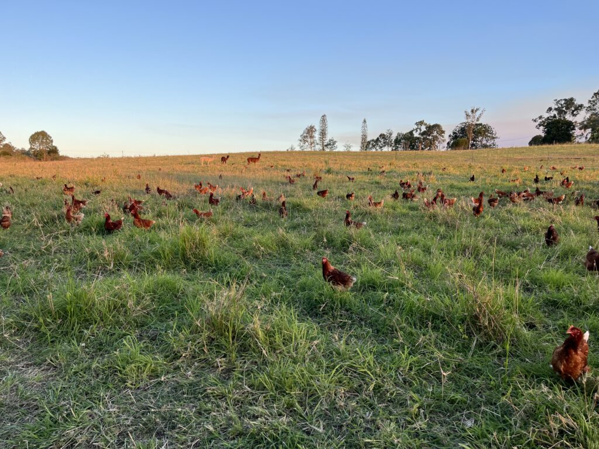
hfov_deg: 67.3
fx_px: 450
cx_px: 300
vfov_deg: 53.1
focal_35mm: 26
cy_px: 224
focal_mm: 5.1
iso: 50
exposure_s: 1/649
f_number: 1.6
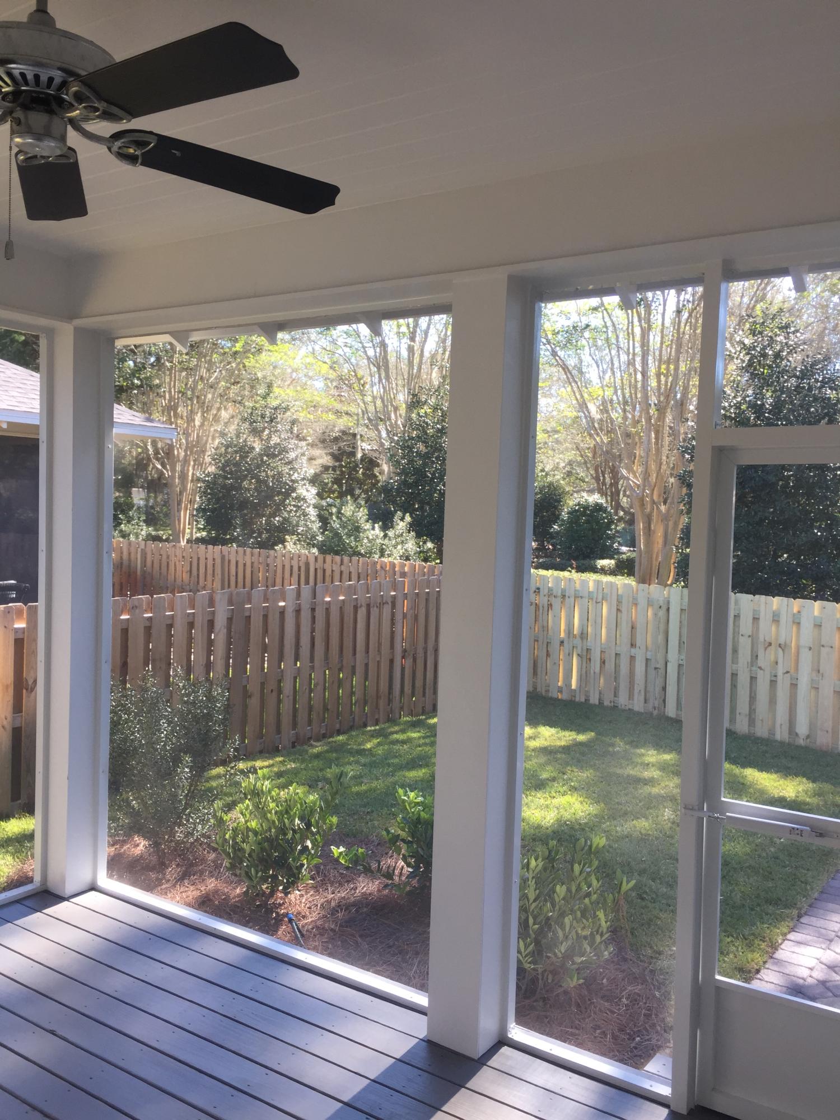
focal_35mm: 29
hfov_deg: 48.2
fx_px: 938
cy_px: 560
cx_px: 420
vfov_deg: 61.7
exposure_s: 1/120
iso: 40
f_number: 2.2
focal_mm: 4.15
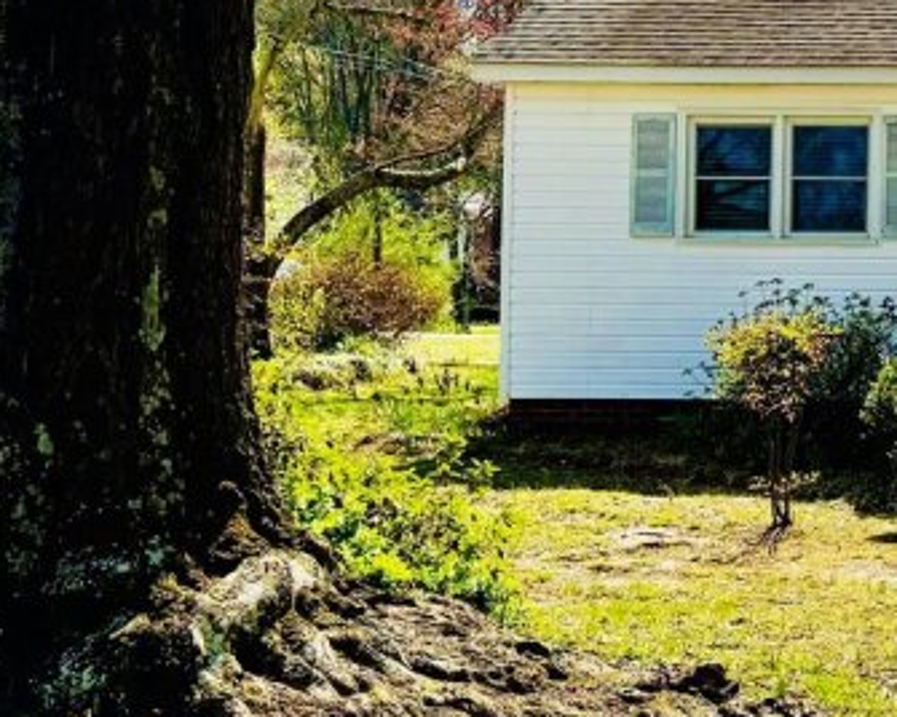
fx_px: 2230
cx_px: 1507
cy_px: 270
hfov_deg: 18.7
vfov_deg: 18.3
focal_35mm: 84
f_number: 1.78
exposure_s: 1/4405
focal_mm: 6.76
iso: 100
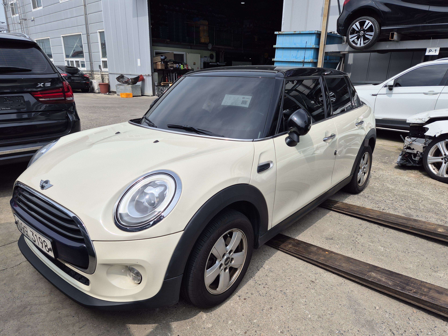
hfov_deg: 71.6
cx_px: 223
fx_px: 311
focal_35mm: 24
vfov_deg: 56.8
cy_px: 175
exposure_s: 1/2952
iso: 25
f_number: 1.8
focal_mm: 5.4
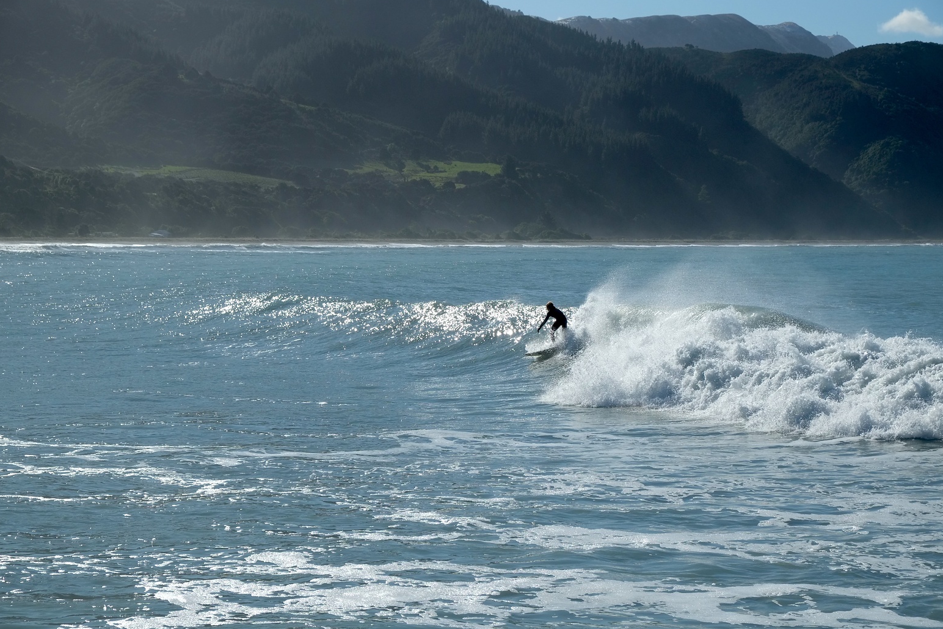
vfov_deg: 15.9
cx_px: 476
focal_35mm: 86
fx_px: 2253
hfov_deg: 23.6
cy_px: 317
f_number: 8
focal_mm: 55
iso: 400
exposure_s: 1/1900
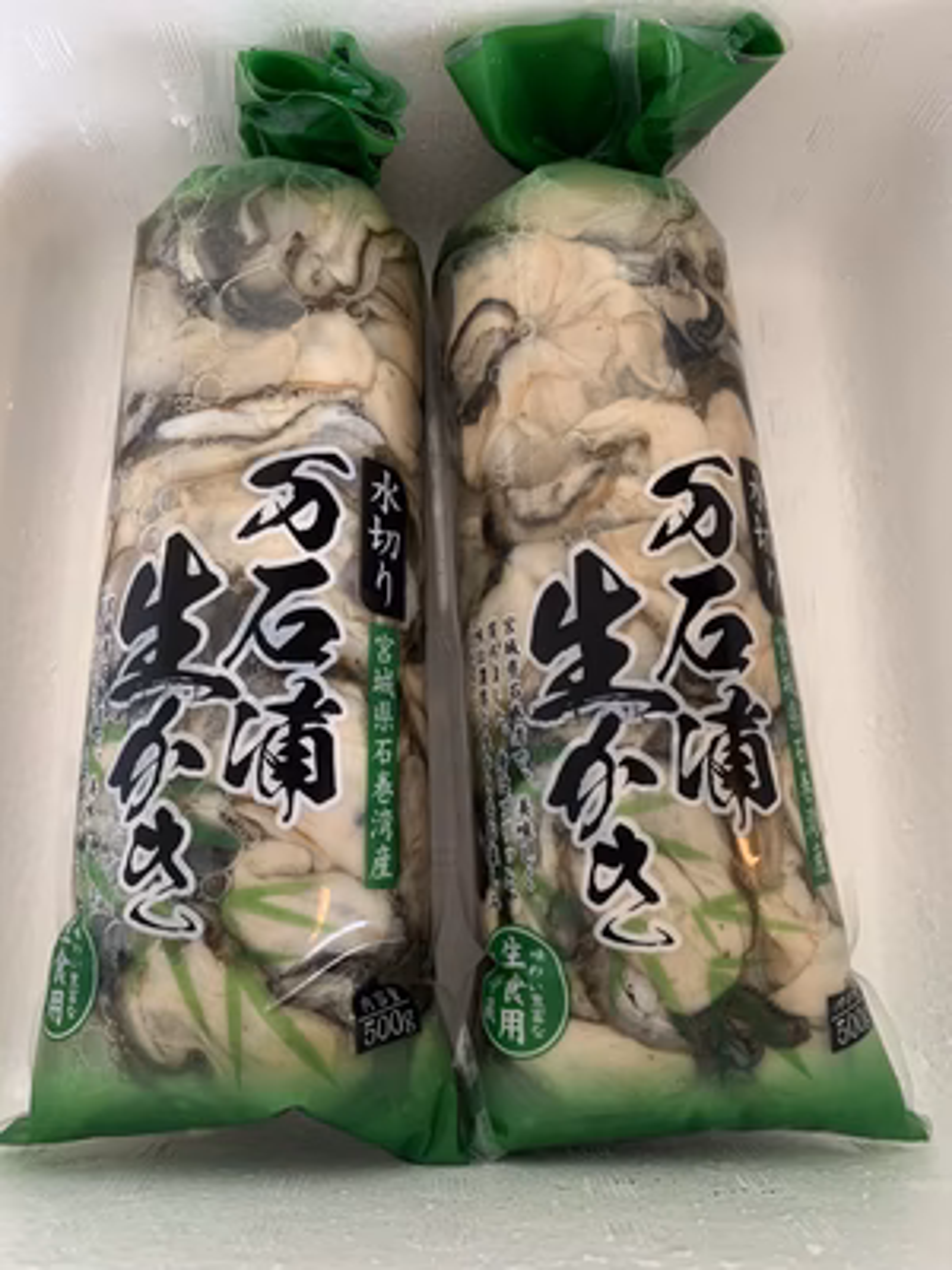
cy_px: 635
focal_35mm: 26
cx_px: 476
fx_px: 953
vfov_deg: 67.3
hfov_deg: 53.1
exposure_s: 1/50
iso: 160
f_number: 1.8
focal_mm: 4.25
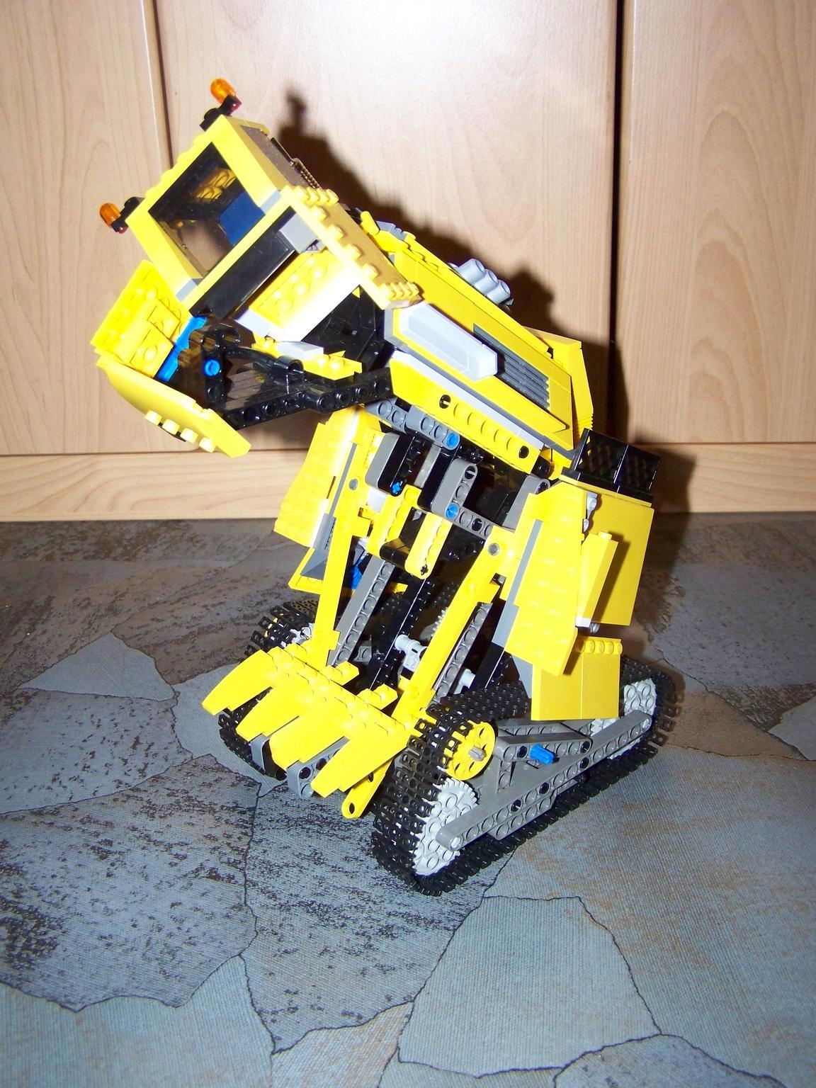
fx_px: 1194
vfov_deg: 49.0
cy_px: 544
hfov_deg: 37.7
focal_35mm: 38
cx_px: 408
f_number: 2.8
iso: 200
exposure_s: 1/30
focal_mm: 6.3
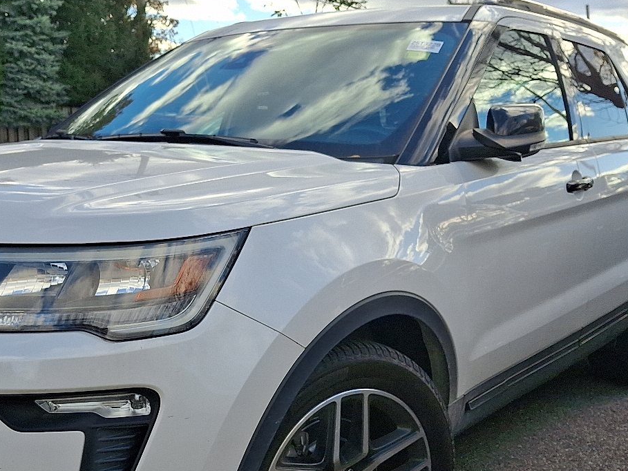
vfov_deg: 32.7
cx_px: 218
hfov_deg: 42.5
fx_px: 798
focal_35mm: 44
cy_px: 305
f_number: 1.8
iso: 25
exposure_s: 1/714
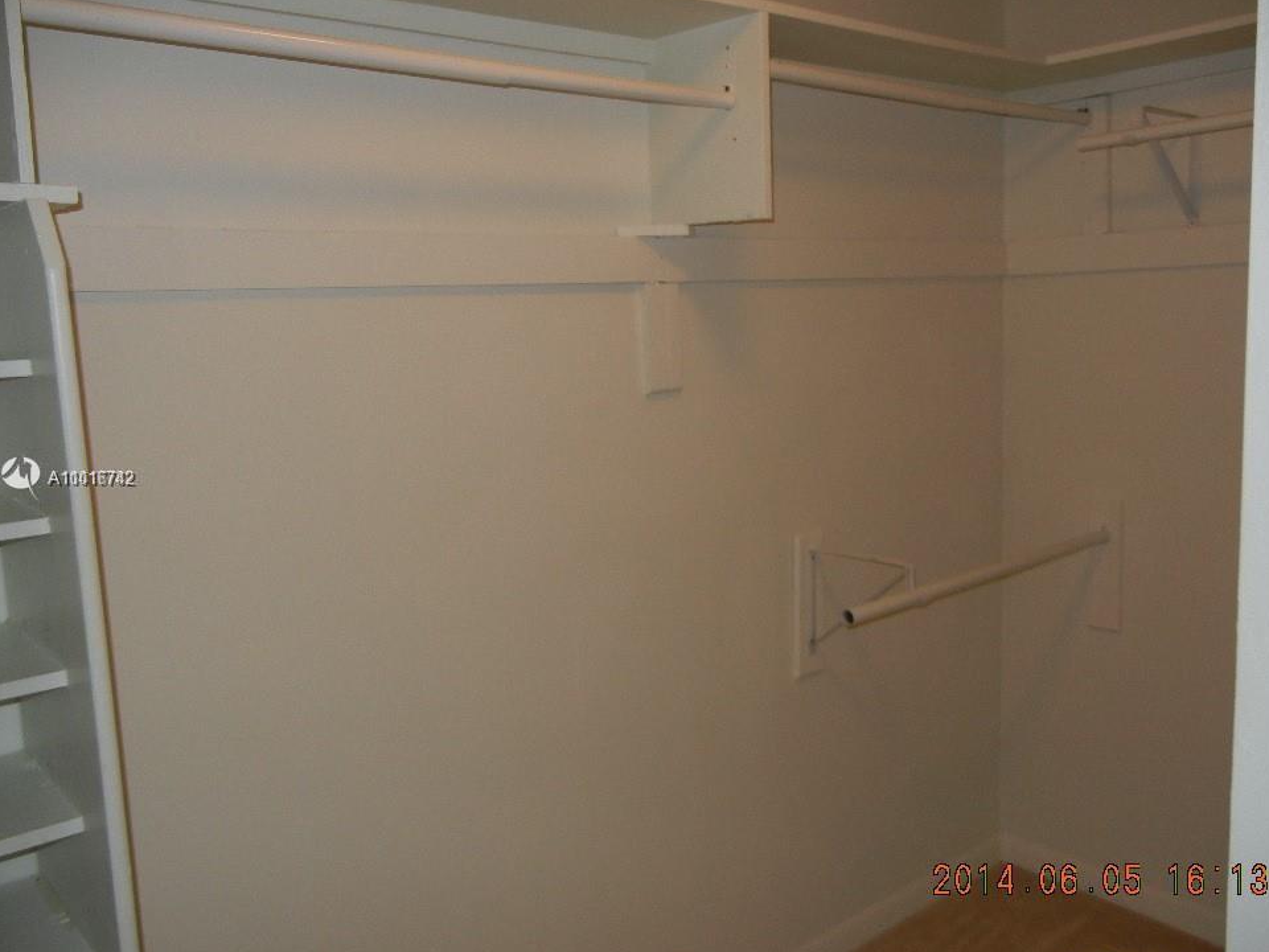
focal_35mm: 32
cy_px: 479
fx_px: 1173
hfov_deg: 56.8
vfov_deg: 44.2
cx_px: 673
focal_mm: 5.4
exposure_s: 1/30
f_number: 3.5
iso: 200
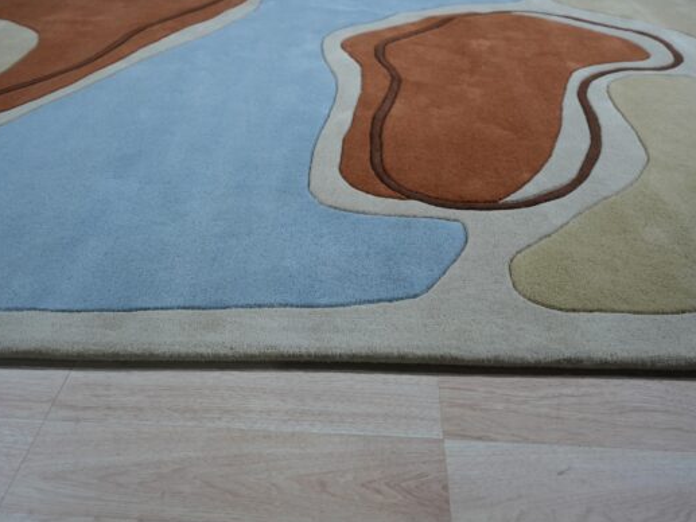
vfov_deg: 46.8
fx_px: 603
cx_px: 347
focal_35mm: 30
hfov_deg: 59.9
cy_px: 266
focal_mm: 26.9
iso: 500
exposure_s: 1/160
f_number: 5
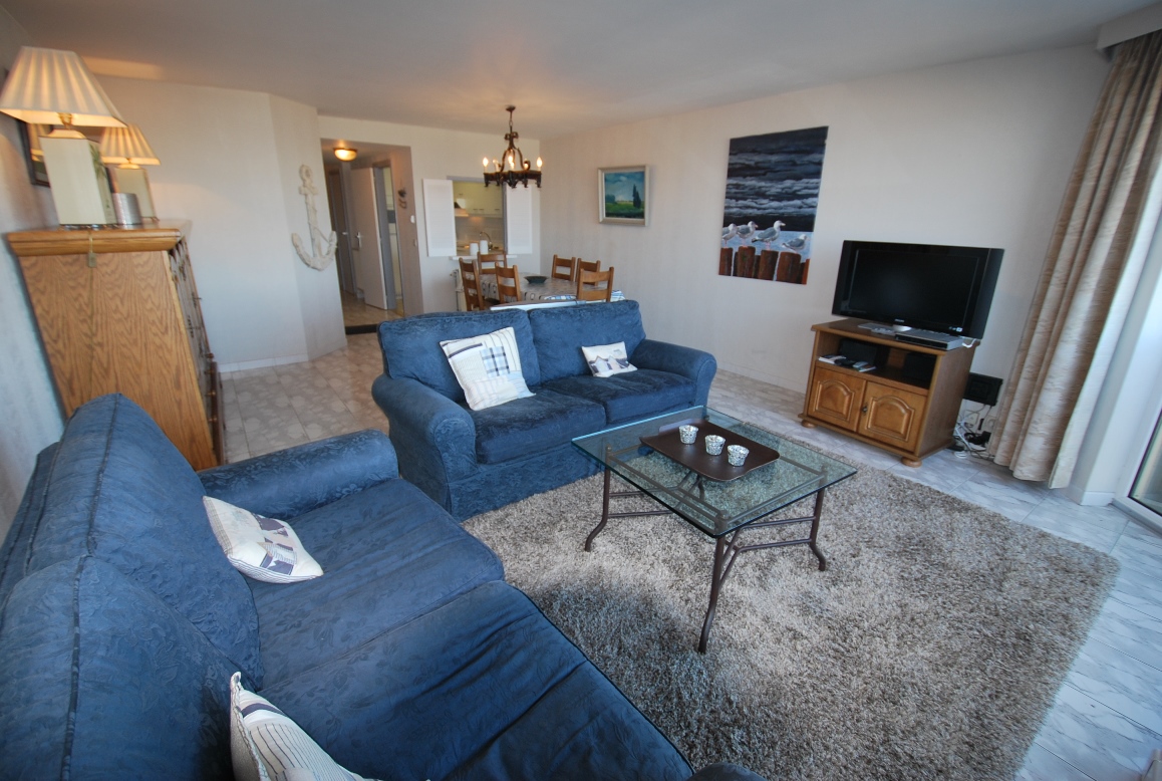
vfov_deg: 77.6
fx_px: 485
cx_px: 581
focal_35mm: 15
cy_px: 390
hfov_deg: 100.3
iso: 200
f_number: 3.5
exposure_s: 1/60
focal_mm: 10
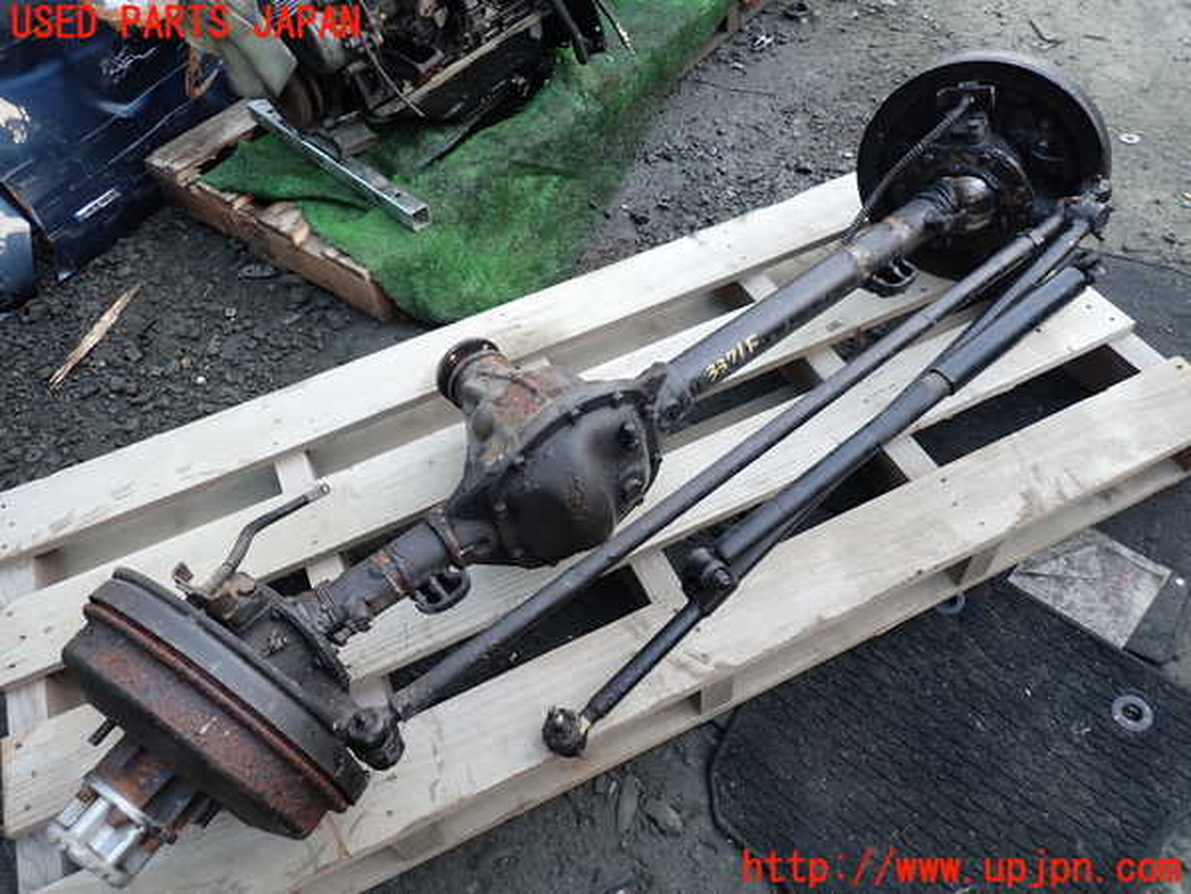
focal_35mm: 25
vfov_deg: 54.9
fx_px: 860
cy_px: 447
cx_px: 596
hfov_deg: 69.4
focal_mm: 4.5
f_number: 2
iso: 200
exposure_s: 1/50
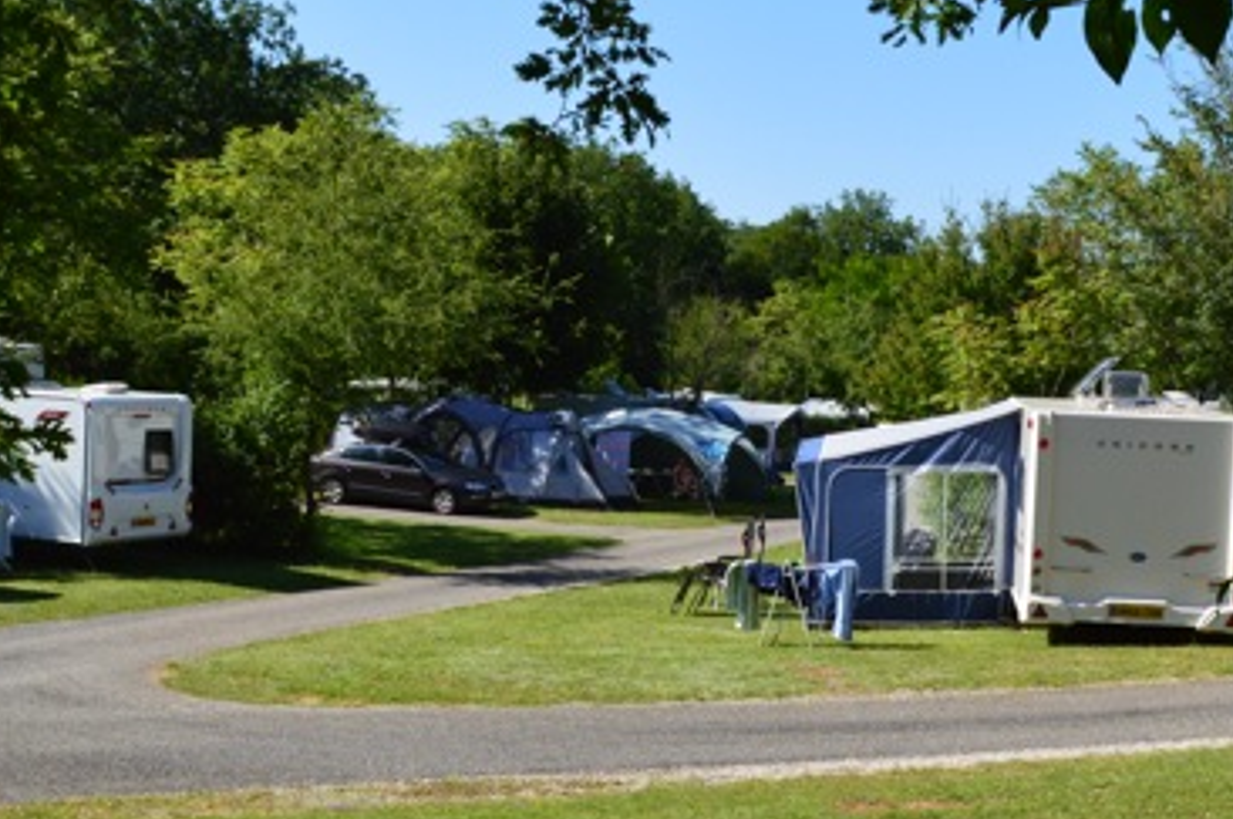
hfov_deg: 33.8
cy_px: 452
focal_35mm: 59
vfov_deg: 22.9
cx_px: 758
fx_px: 2018
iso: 400
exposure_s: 1/400
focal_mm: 18
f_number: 11
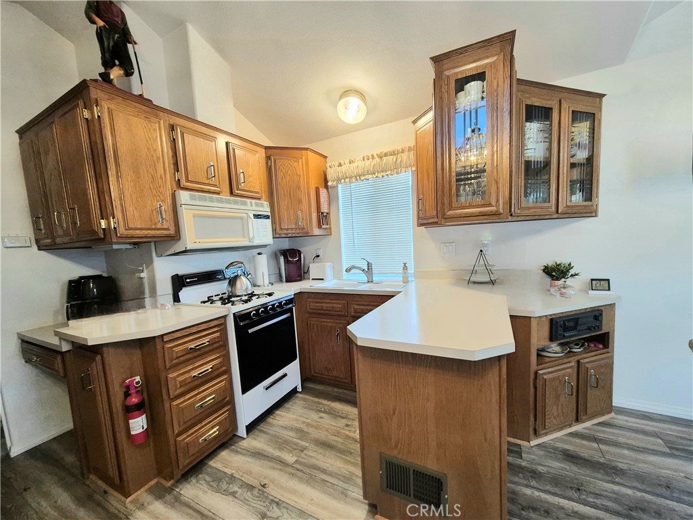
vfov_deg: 89.9
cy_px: 260
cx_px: 346
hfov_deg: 106.2
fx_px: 260
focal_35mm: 13
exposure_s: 1/60.2
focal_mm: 1.74
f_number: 2.2
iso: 320
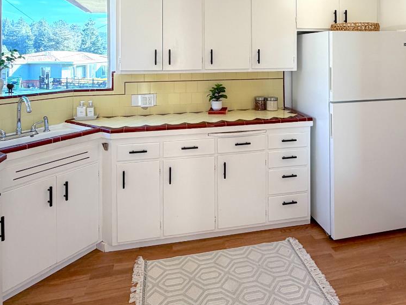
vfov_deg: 46.6
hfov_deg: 63.0
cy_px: 52
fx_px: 329
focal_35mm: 28
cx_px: 238
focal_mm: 2.22
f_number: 2.2
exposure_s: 1/120
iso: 64
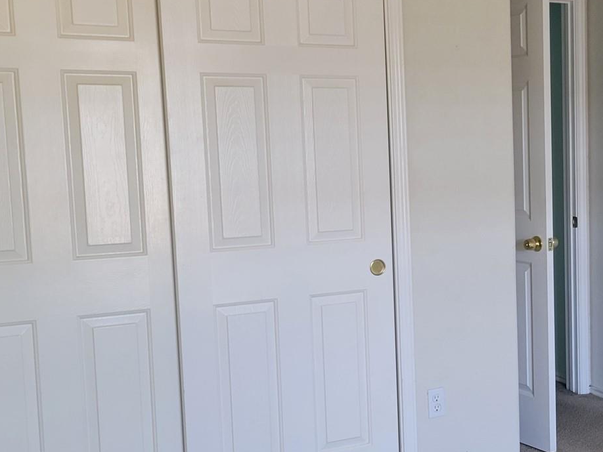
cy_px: 233
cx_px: 586
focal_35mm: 58
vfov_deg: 25.2
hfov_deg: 31.1
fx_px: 1011
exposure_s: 1/40
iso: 200
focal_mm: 5.4
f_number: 1.8
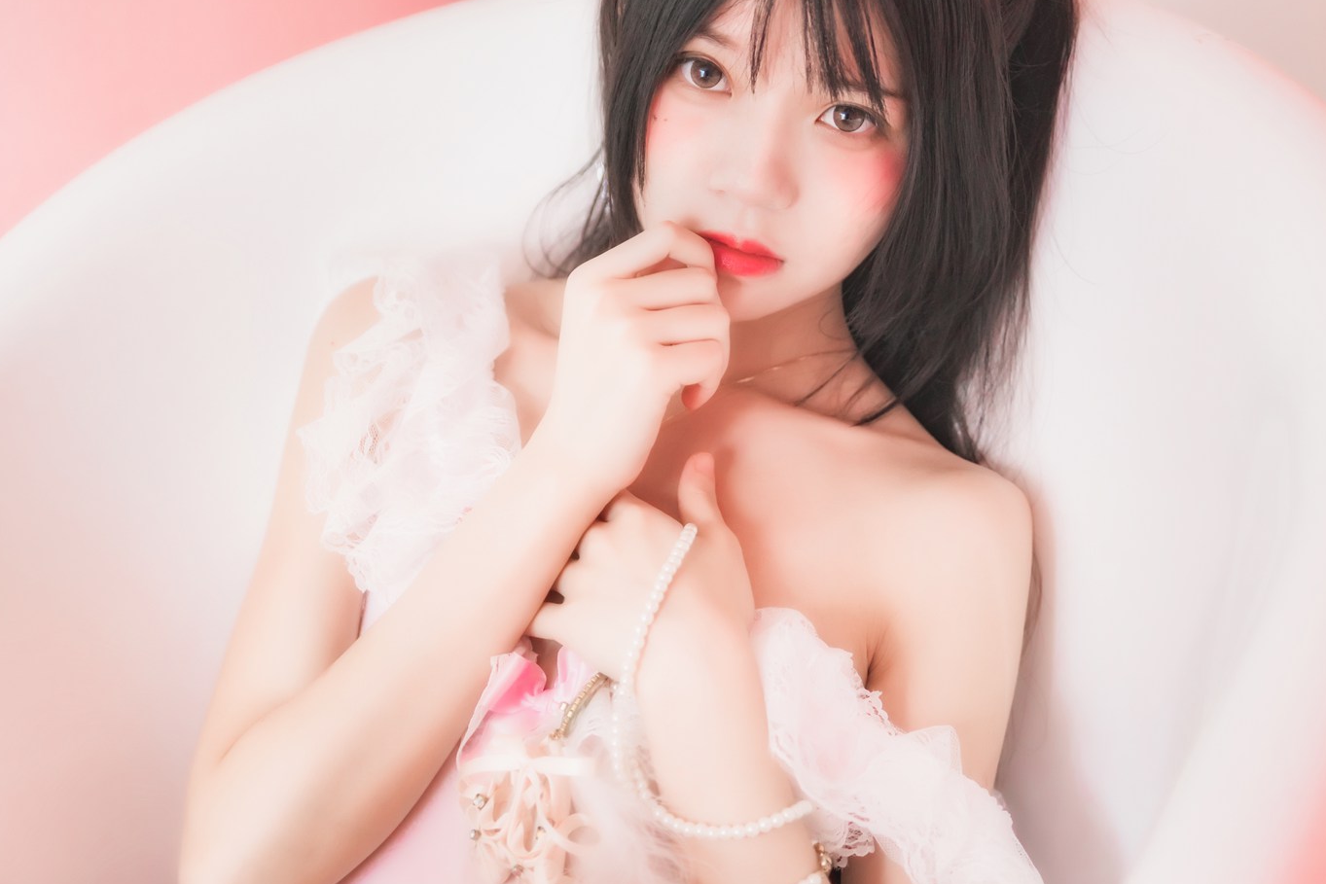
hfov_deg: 30.5
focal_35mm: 66
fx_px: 2431
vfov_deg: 20.6
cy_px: 322
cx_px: 712
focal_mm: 50
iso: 2000
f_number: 2.8
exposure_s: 1/160
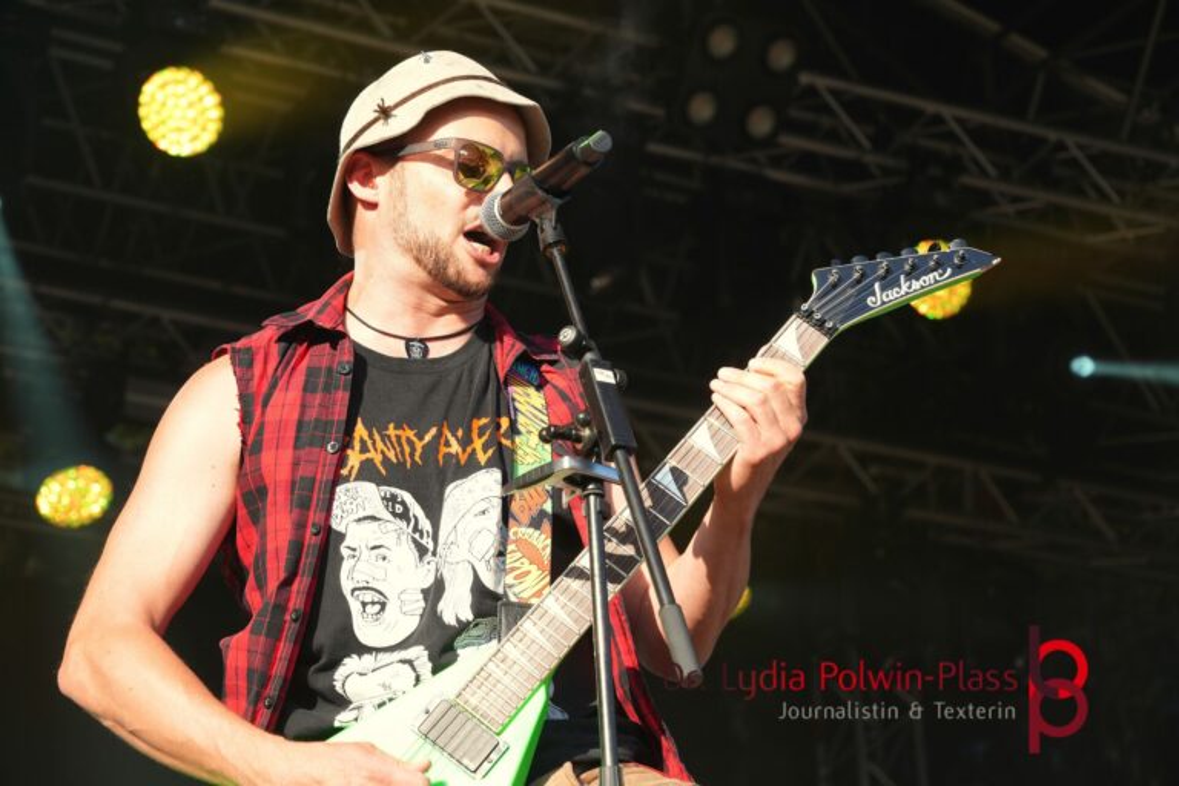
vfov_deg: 12.7
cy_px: 393
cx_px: 590
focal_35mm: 108
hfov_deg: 18.9
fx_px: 3537
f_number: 5.6
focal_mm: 72
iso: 100
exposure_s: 1/160
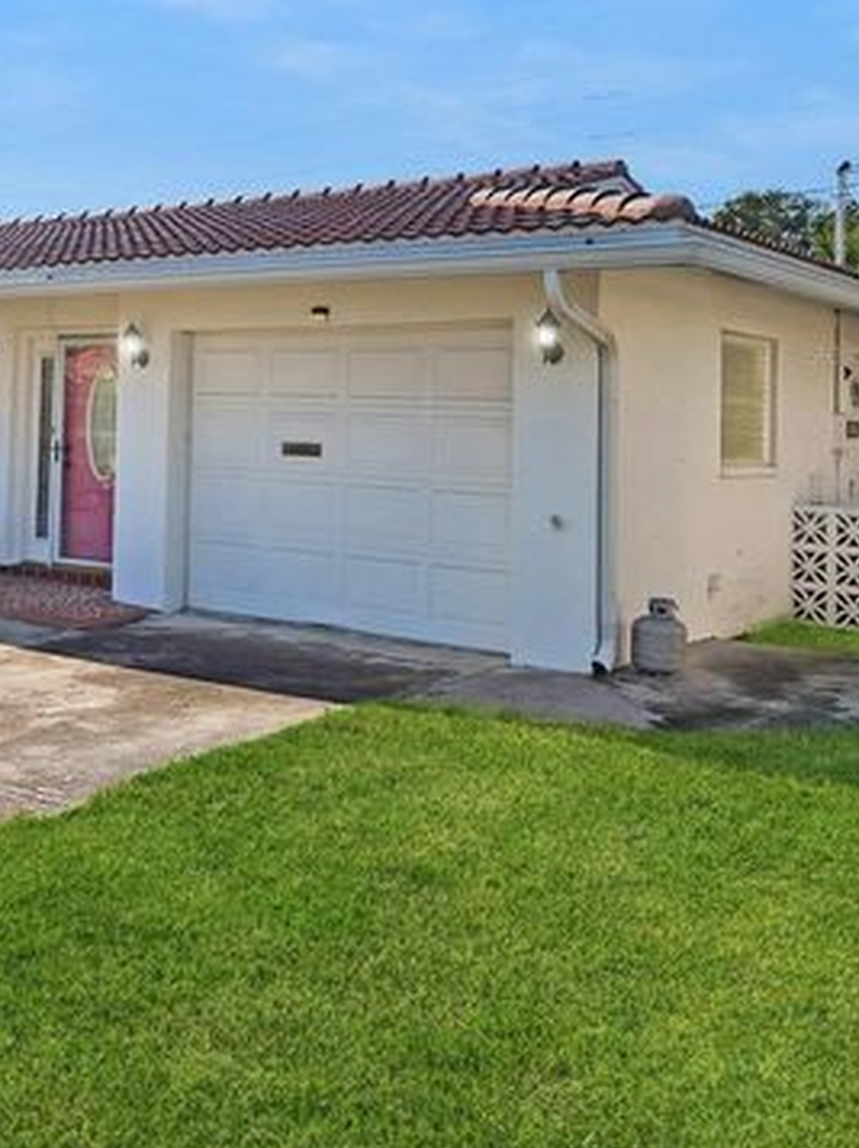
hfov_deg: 32.3
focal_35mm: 43
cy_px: 352
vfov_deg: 43.1
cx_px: 125
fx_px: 1425
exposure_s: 1/2210
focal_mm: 6.4
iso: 12
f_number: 1.8
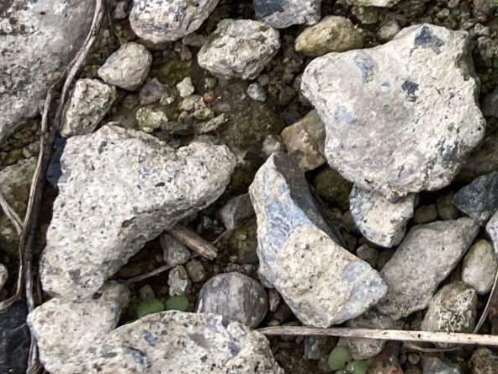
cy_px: -260
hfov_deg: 14.3
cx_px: 908
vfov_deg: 11.5
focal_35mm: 121
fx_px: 1741
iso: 20
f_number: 1.8
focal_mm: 3.99
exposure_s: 1/640
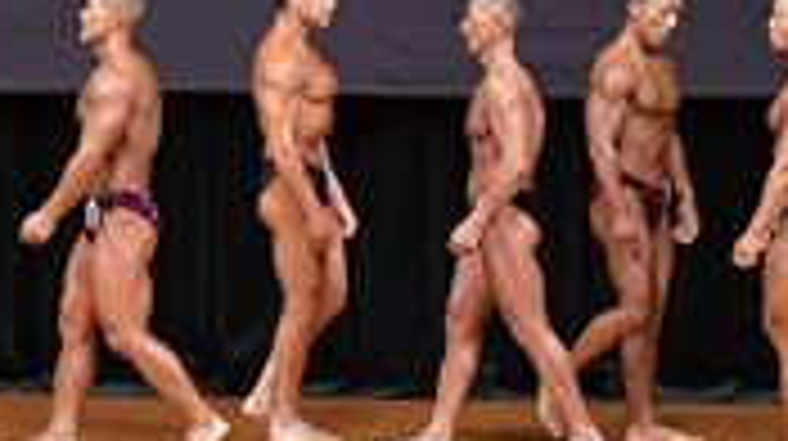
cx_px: 389
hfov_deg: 6.5
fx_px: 6971
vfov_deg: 3.6
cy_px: -72
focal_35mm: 334
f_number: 5.6
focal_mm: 48
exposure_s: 1/400
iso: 5000
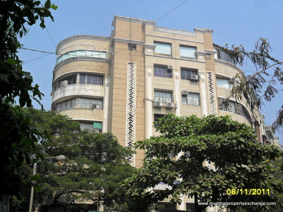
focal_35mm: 44
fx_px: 360
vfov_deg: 32.9
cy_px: 106
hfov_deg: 42.9
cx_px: 142
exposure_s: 1/750
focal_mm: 7.8
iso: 100
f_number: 4.5
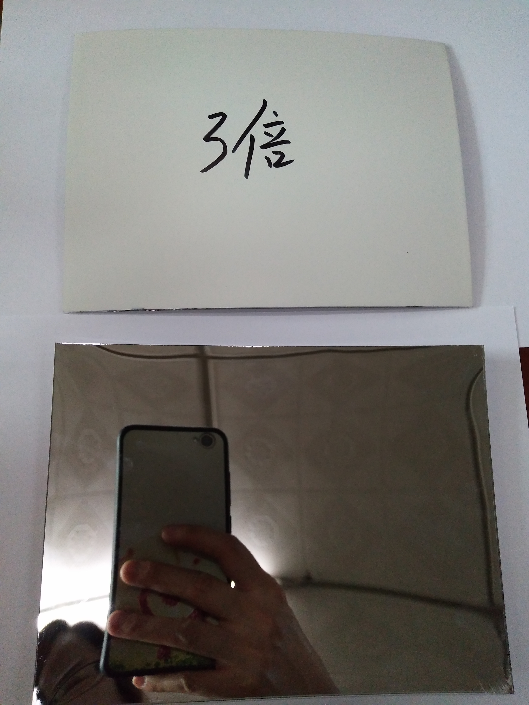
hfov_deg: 53.1
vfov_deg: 67.3
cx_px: 264
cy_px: 352
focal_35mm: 26
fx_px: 530
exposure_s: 1/33.3
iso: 200
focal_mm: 3.88
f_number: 2
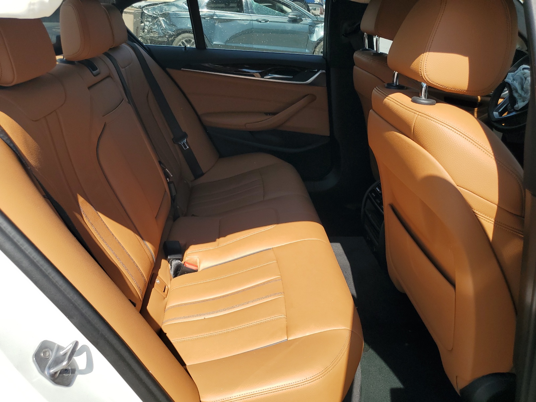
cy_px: 201
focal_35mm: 26
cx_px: 268
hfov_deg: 67.3
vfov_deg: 53.1
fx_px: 403
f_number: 1.5
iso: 50
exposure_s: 1/2000
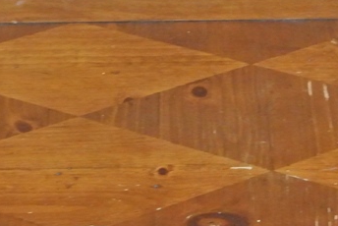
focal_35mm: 93
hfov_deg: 21.7
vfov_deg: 14.7
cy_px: 130
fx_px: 874
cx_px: 80
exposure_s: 1/20
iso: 3200
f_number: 3.8
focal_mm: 12.2
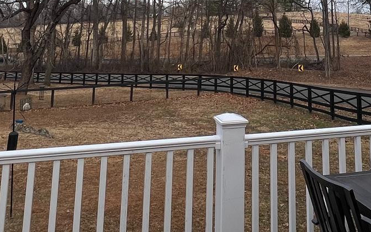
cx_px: 243
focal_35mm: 42
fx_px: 425
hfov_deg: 46.6
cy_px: -59
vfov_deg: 26.5
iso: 32
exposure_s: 1/978
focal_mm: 1.57
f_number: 1.8
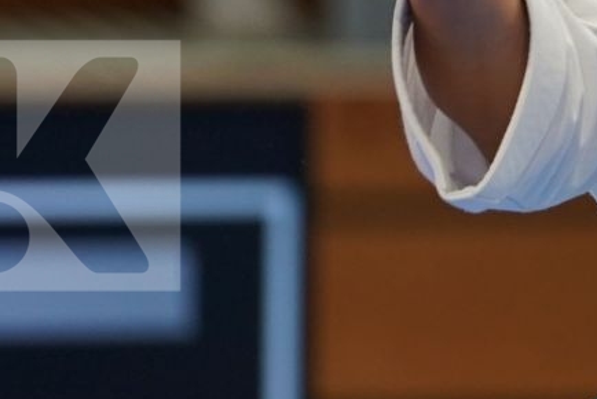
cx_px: 985
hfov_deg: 1.7
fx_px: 20626
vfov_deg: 1.1
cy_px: -323
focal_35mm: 1243
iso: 640
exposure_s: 1/400
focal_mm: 200
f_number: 2.8
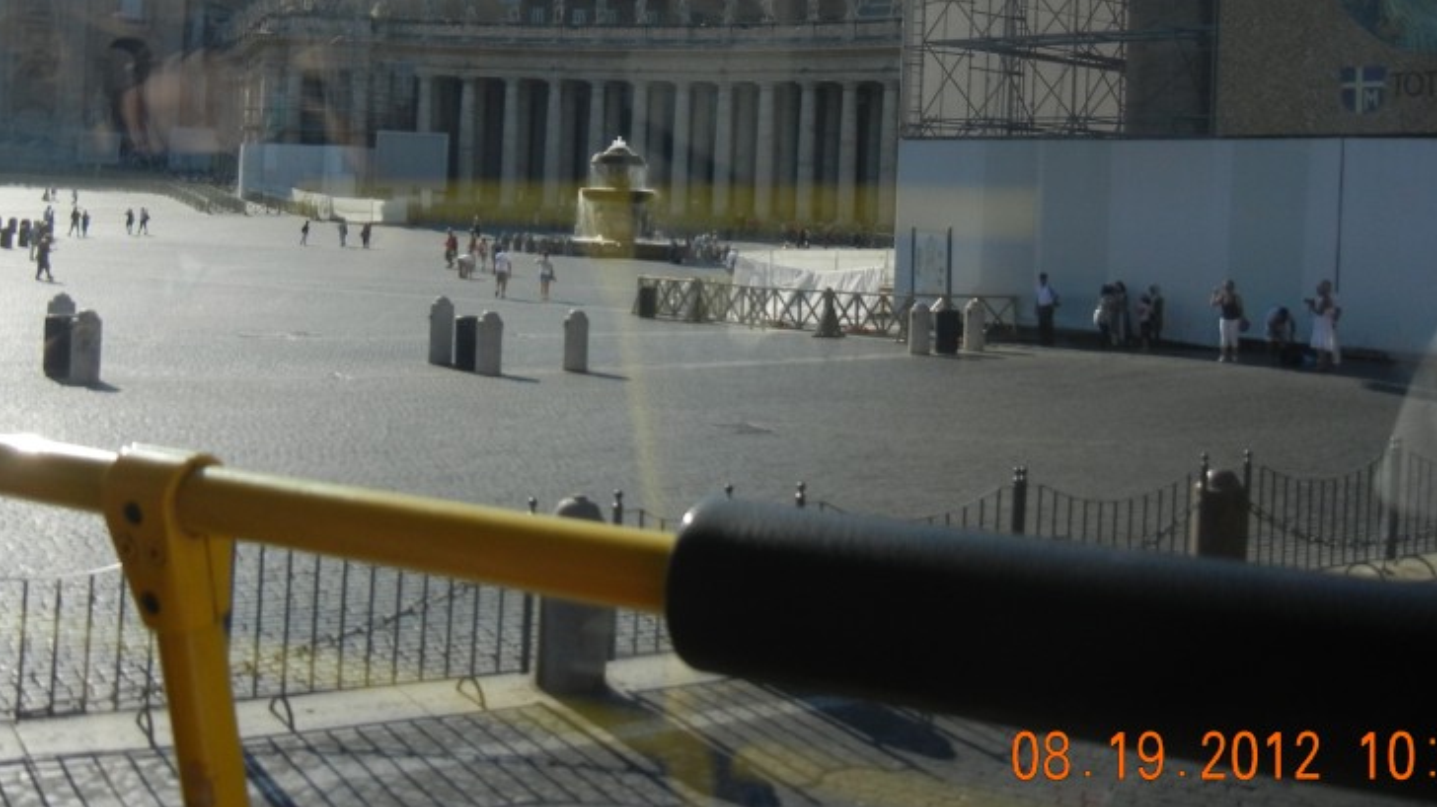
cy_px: 156
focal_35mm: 46
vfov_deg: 25.5
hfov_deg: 44.5
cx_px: 622
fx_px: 1752
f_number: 7
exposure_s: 1/488
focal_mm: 5.4
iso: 160
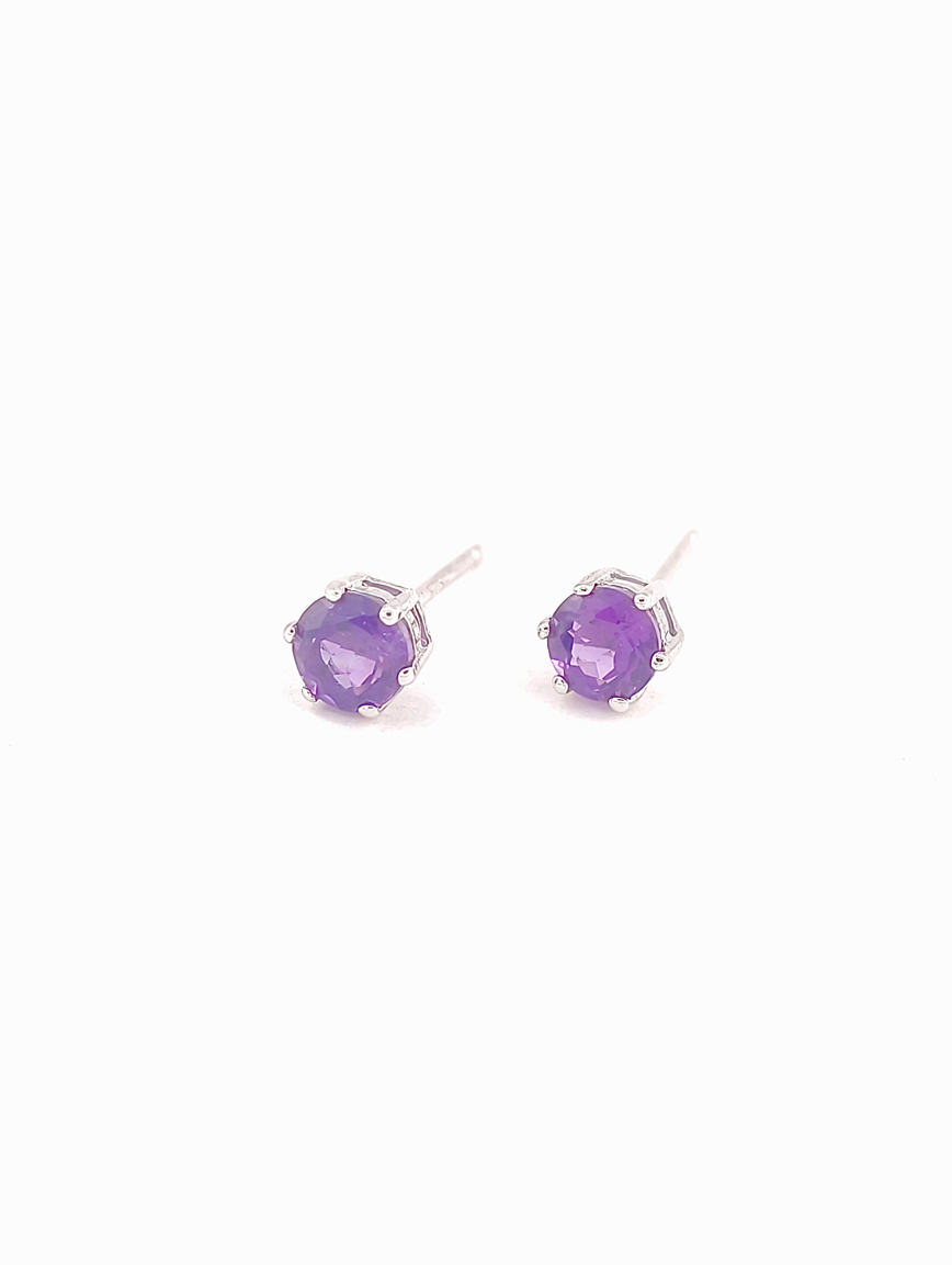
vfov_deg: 10.9
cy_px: 632
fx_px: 6658
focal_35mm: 182
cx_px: 476
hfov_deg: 8.2
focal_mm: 22.48
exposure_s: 1/161
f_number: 2.67
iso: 125
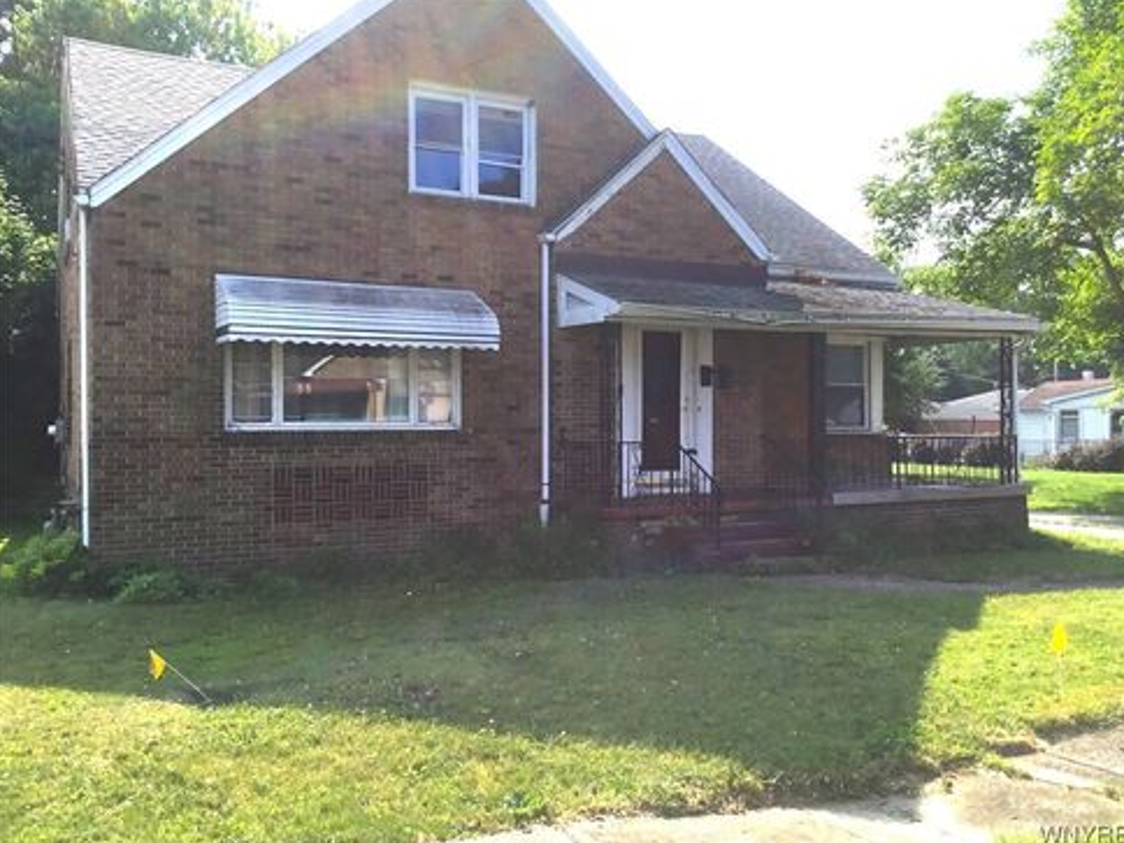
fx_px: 1039
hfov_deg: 56.8
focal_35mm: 32
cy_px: 424
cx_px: 576
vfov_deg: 44.2
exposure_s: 1/1018
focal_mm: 3.3
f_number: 2.4
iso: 25
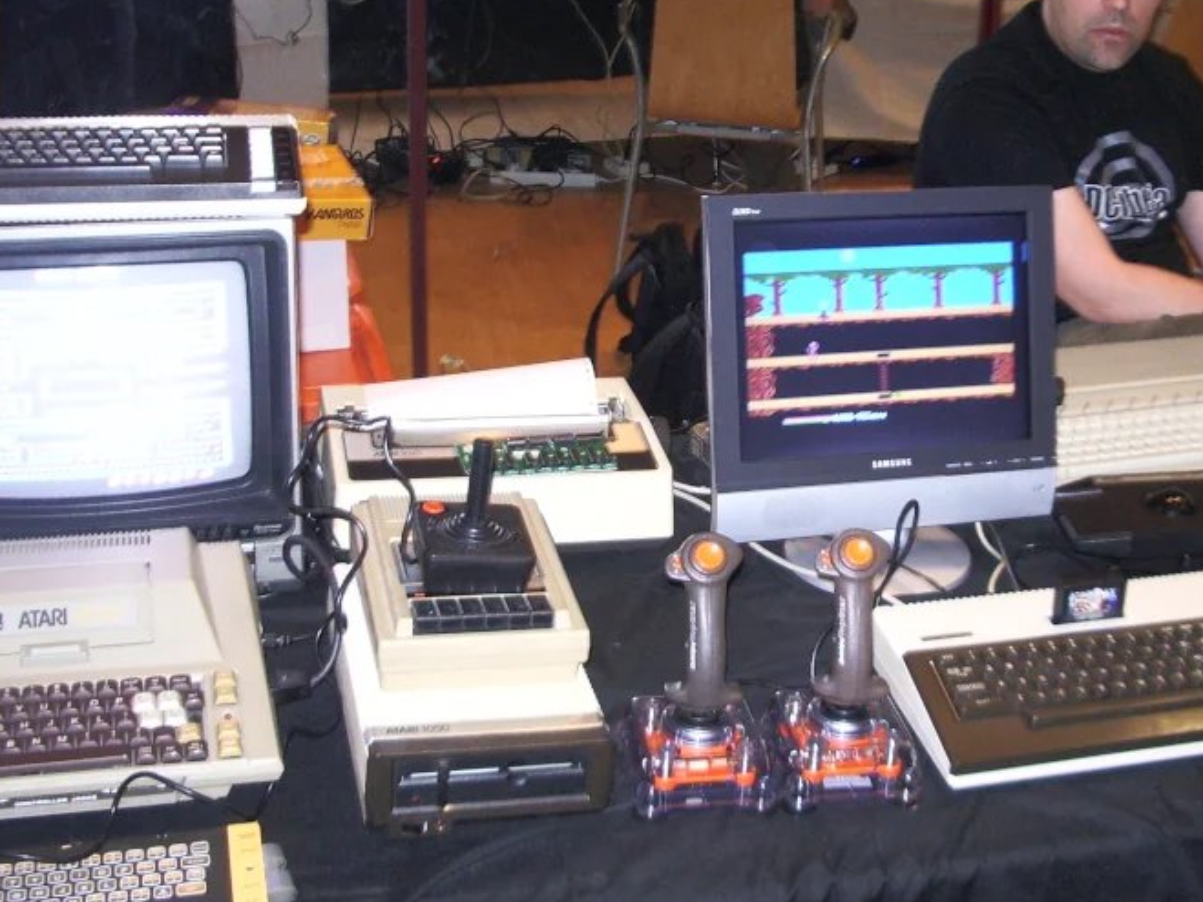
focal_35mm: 51
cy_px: 425
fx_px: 1772
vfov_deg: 28.5
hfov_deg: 37.3
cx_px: 741
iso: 200
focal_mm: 5.8
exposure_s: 1/15
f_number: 2.6
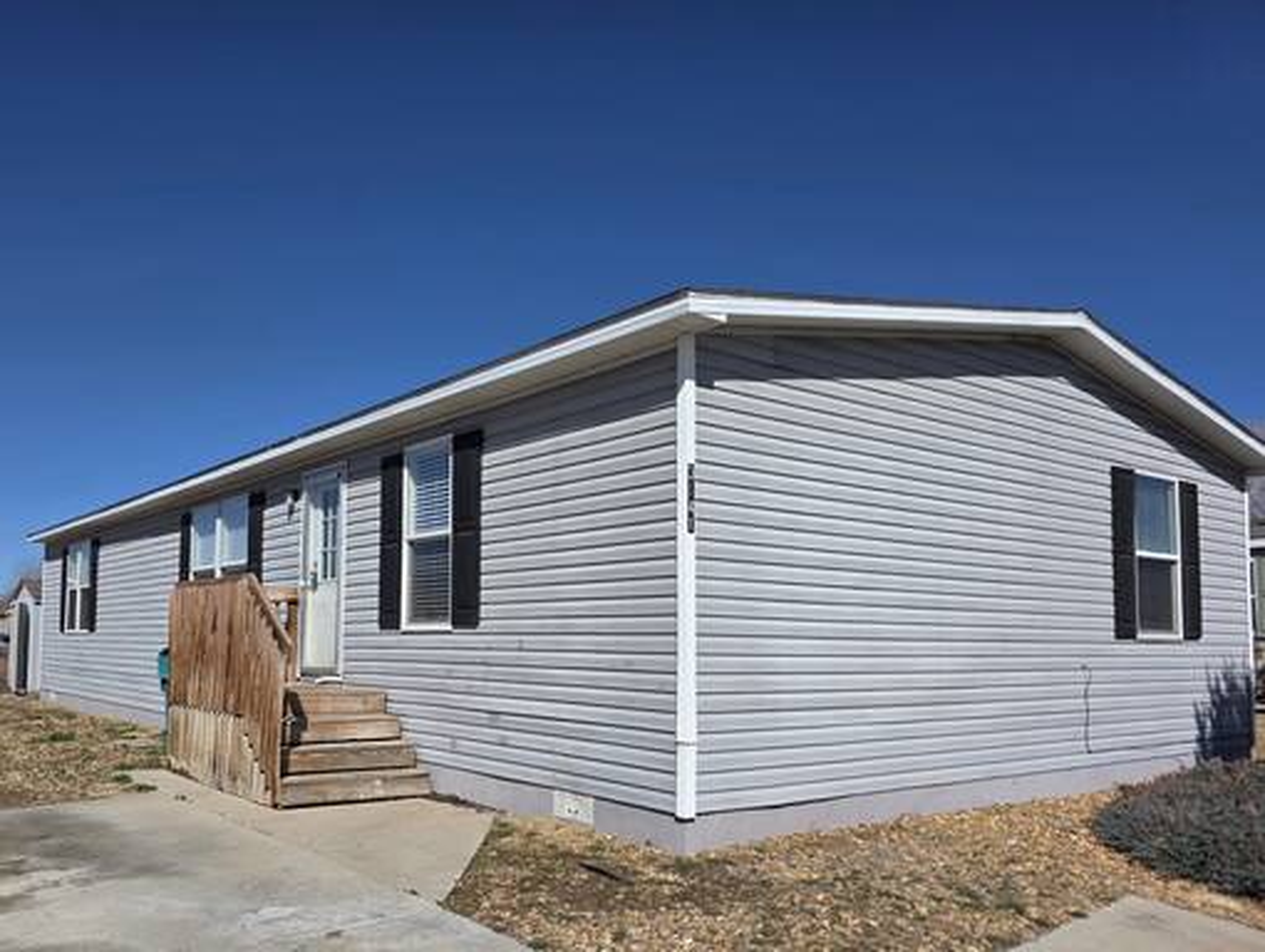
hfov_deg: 73.8
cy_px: 476
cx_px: 632
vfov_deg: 59.0
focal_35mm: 23
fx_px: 842
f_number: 1.7
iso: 50
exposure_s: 1/10000
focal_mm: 6.3
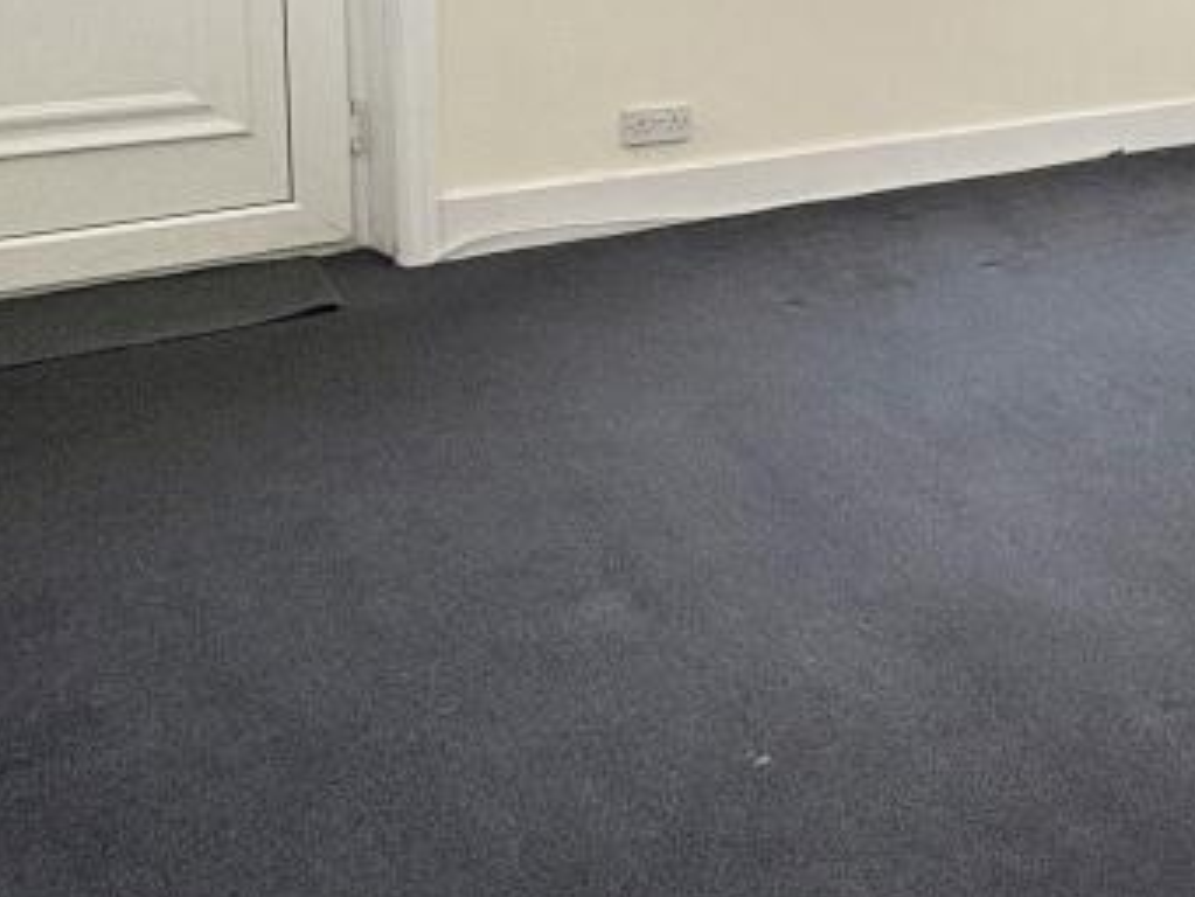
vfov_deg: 31.0
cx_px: 1444
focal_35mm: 42
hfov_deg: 35.1
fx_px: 1450
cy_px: -67
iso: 100
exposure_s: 1/99
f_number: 2.2
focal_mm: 2.22
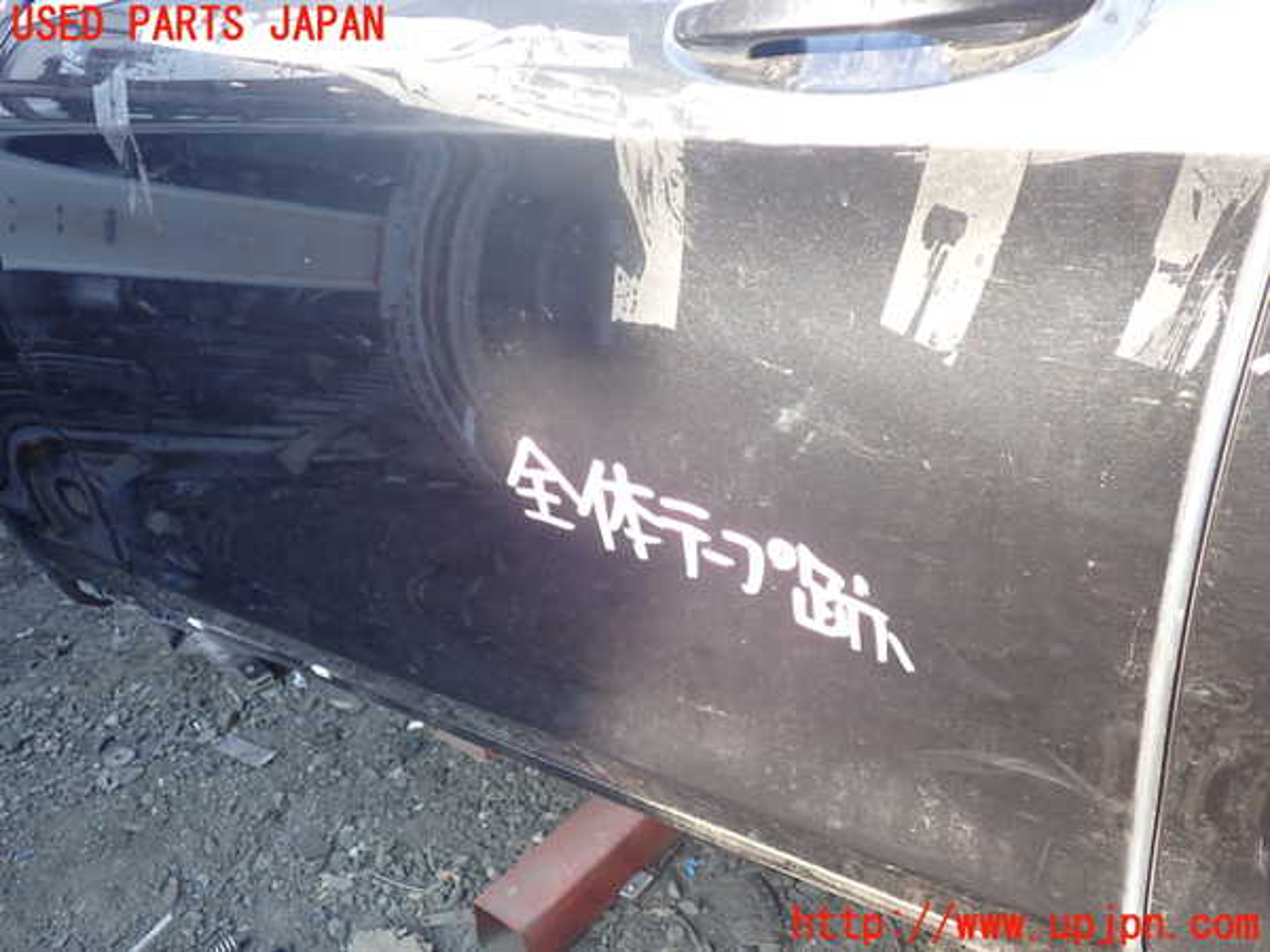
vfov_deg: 46.8
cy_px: 476
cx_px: 635
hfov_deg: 60.0
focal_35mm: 30
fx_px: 1101
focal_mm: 5.4
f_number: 2.3
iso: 100
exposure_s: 1/80
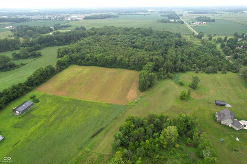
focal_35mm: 22
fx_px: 151
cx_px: 124
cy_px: 82
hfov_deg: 78.6
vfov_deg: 57.2
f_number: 2.8
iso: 110
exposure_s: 1/800
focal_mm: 8.38
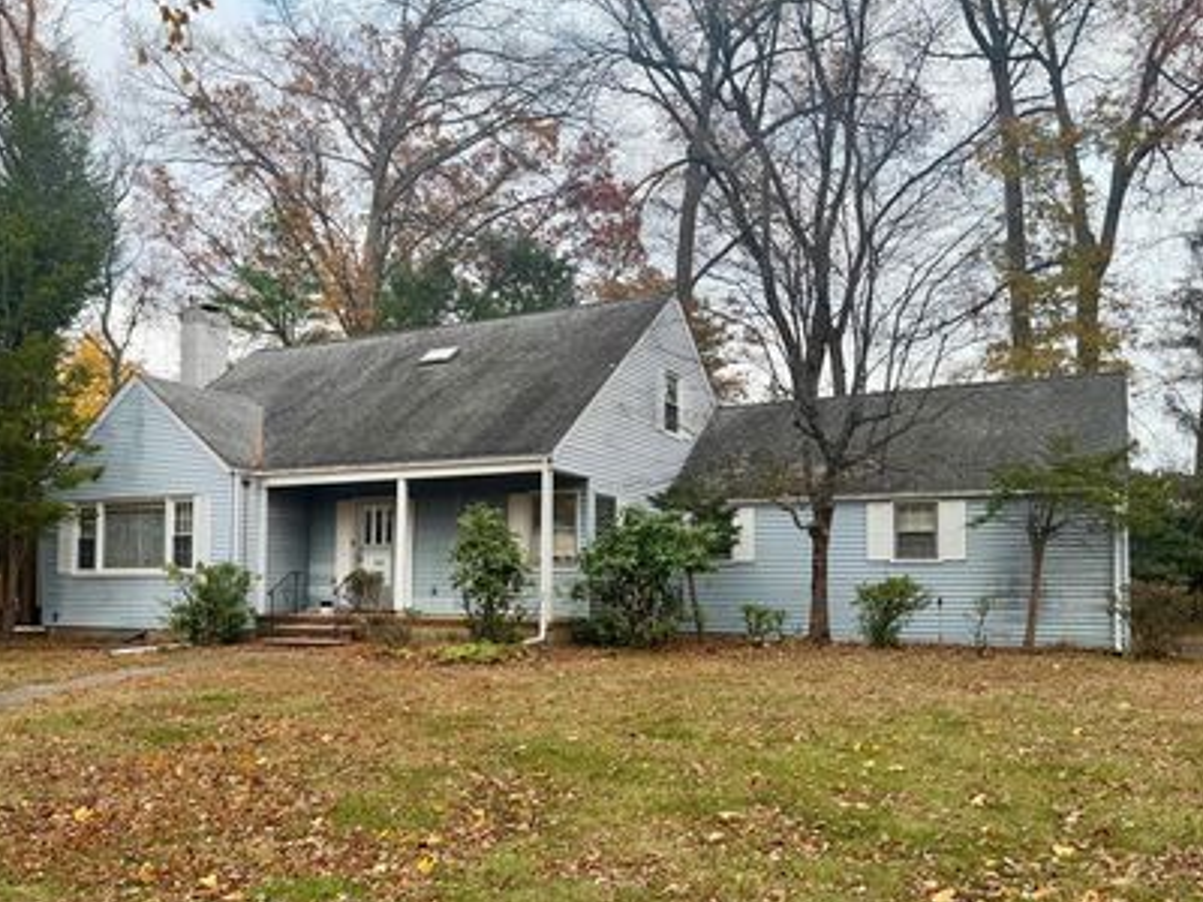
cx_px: 535
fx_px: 1043
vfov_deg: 46.6
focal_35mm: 30
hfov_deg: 59.8
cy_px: 537
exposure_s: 1/365
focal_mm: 6.76
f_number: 1.78
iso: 100
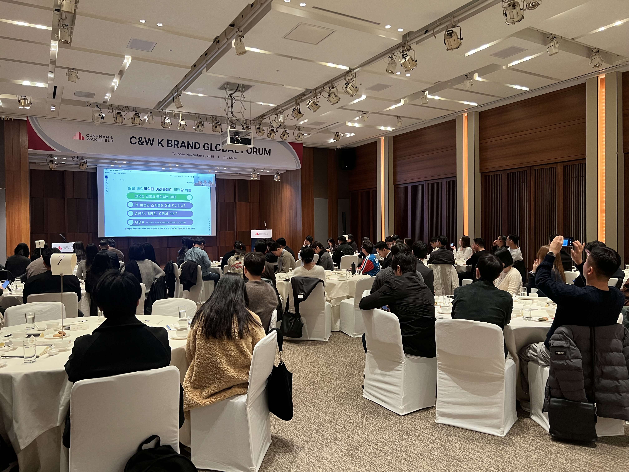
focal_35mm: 26
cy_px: 236
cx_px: 314
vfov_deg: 53.1
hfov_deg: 67.3
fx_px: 472
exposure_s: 1/60
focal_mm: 5.7
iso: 320
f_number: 1.5
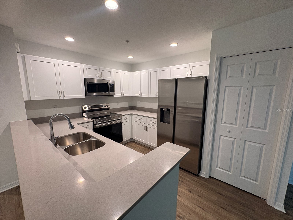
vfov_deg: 85.7
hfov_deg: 102.1
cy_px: 110
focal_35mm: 14
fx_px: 119
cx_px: 146
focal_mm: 2.22
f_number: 2.2
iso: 200
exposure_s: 1/120
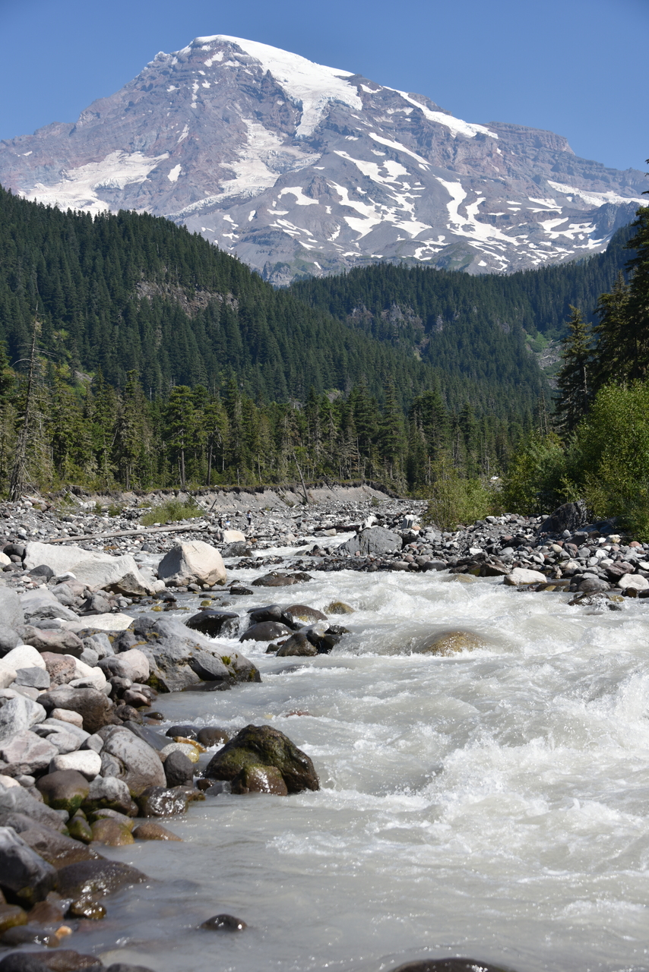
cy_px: 486
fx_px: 1513
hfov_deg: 24.2
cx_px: 324
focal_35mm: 56
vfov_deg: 35.6
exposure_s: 1/500
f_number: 7.1
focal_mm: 56
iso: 100
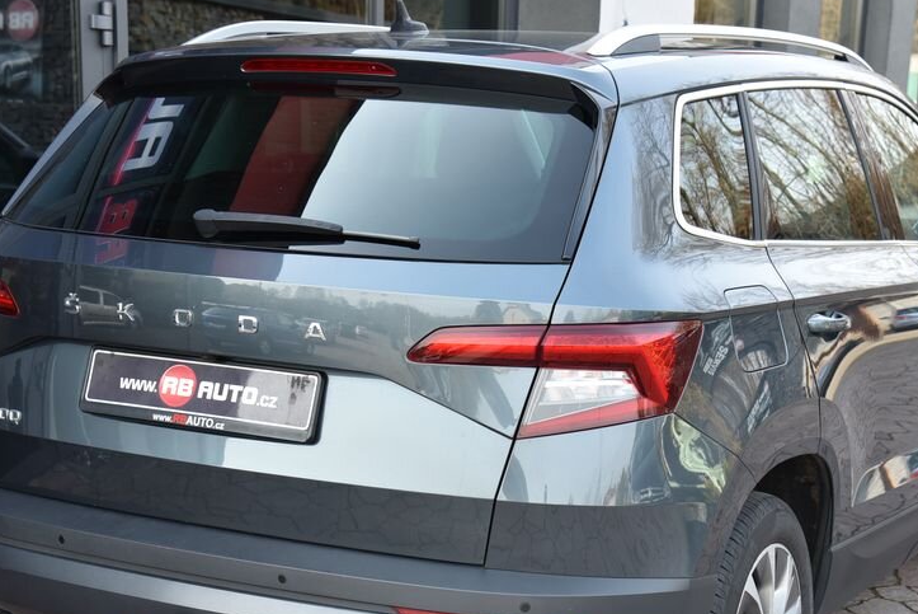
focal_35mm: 68
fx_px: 1735
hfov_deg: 29.6
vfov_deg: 20.0
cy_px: 414
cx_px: 460
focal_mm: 48
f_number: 6.3
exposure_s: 1/160
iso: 500
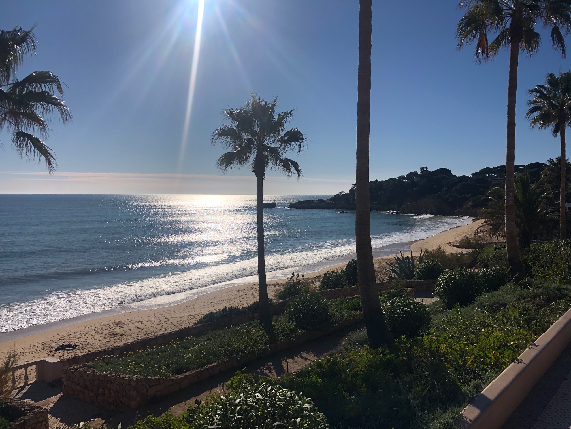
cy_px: 214
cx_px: 286
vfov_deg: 49.7
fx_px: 462
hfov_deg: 63.4
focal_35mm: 28
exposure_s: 1/12048
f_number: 1.8
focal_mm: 4
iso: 25
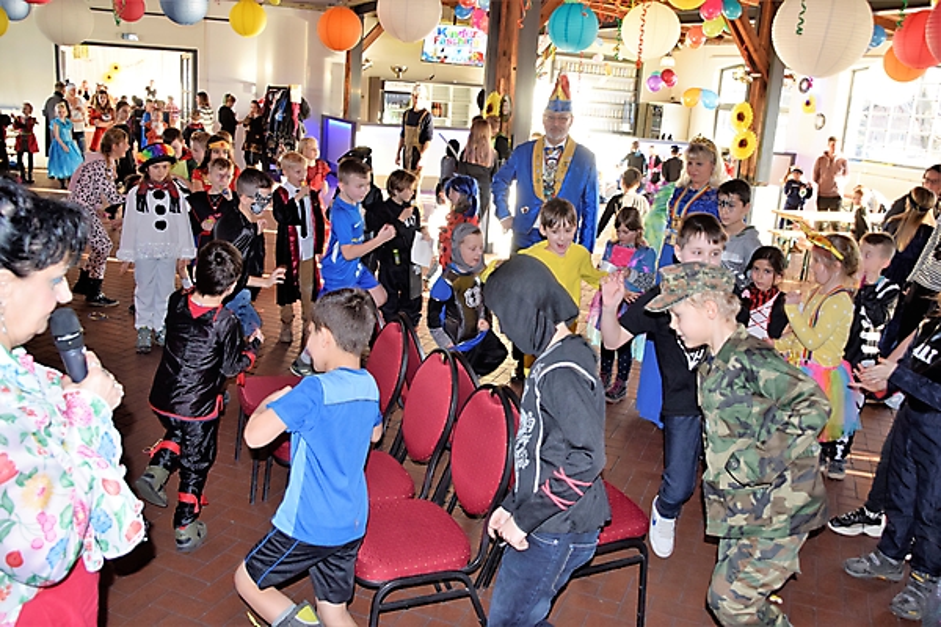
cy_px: 314
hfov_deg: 59.5
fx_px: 823
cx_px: 470
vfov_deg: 41.7
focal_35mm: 32
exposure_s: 1/80
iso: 800
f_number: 4.5
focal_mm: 21
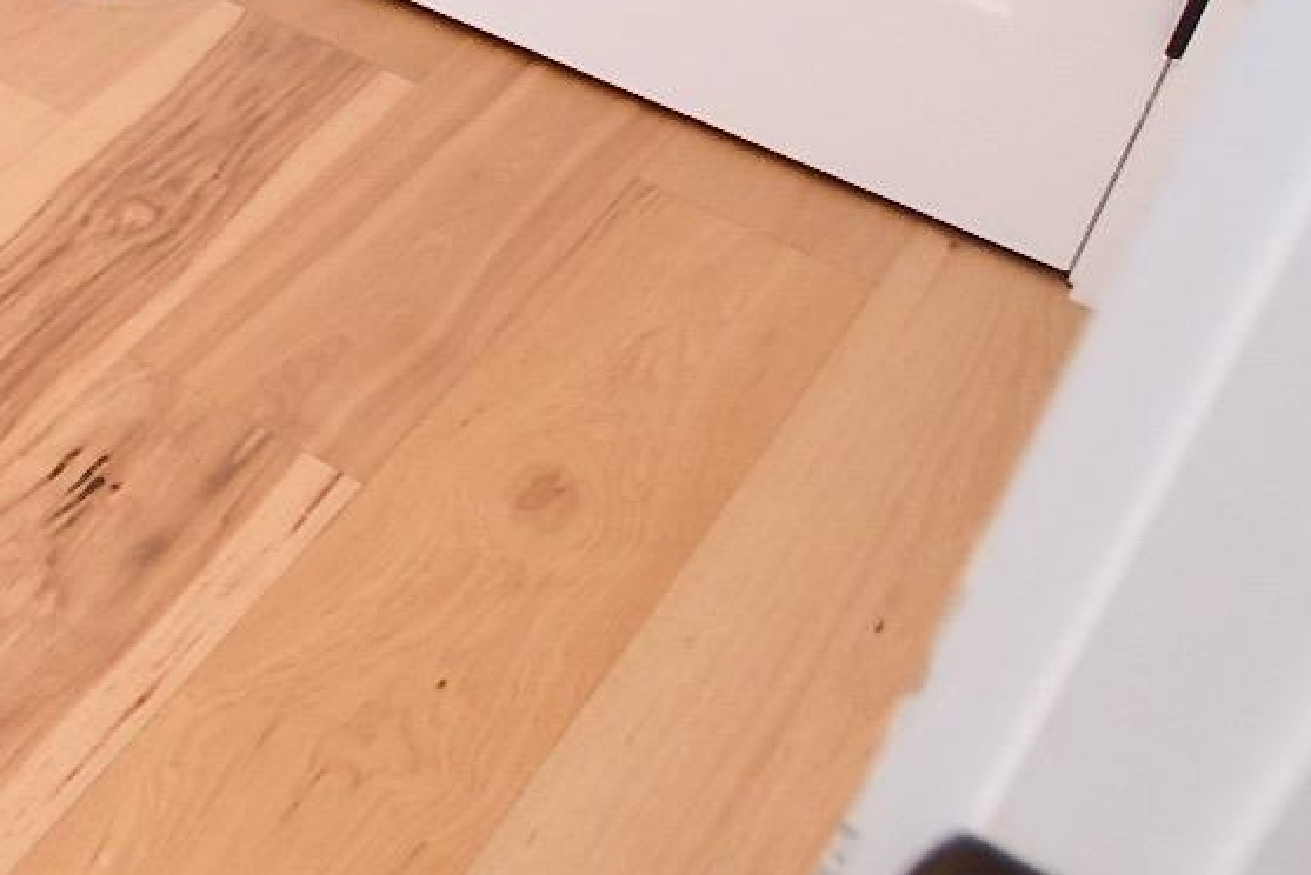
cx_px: -1186
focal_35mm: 62
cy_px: -477
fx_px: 2259
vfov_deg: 19.0
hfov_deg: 20.2
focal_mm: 10
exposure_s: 1/60
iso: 450
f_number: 3.5
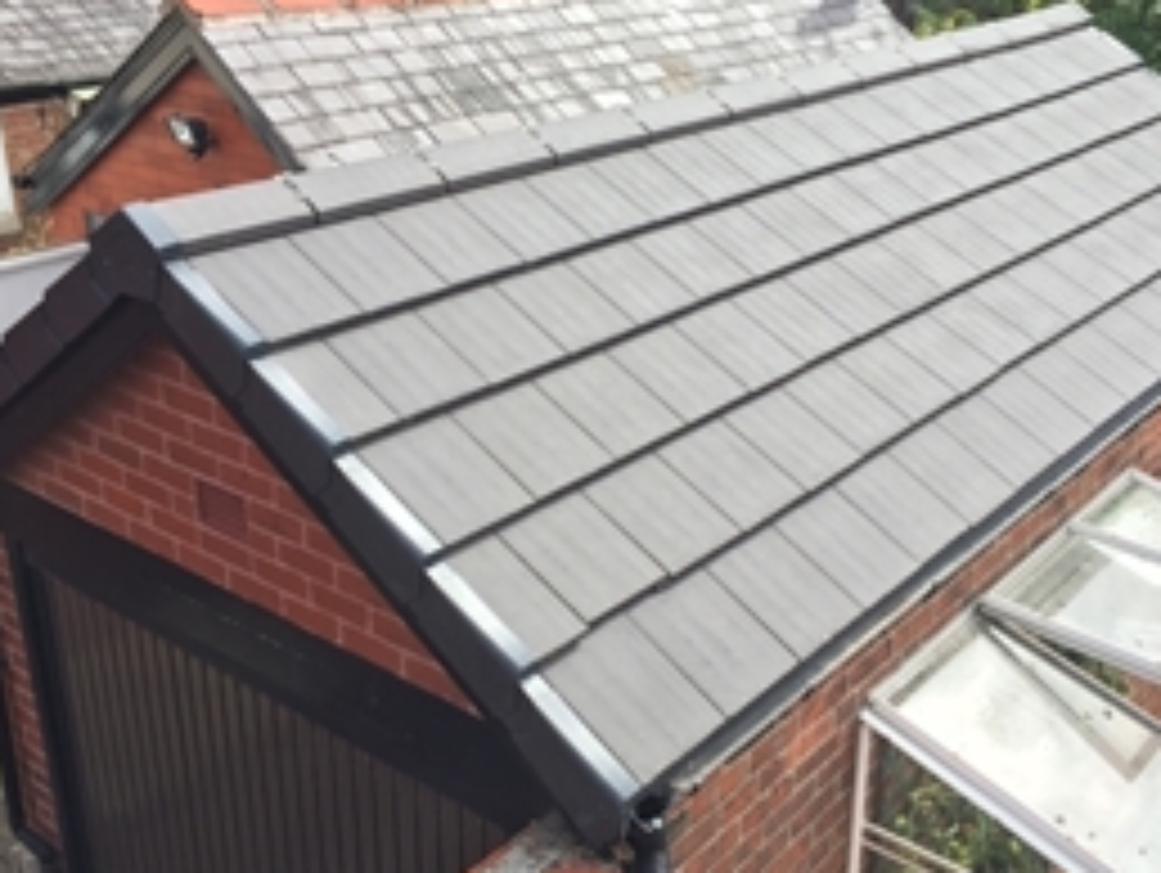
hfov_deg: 46.7
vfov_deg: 36.0
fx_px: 1343
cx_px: 616
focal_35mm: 40
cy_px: 416
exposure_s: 1/732
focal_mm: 4.15
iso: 32
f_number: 2.2
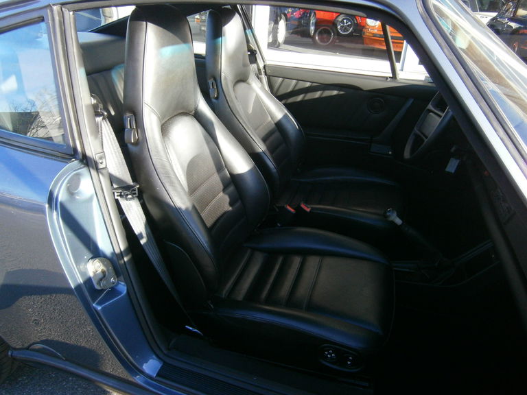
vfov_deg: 53.1
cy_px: 198
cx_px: 264
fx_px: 396
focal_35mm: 26
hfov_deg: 67.3
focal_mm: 4.7
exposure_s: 1/250
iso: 200
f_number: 2.8
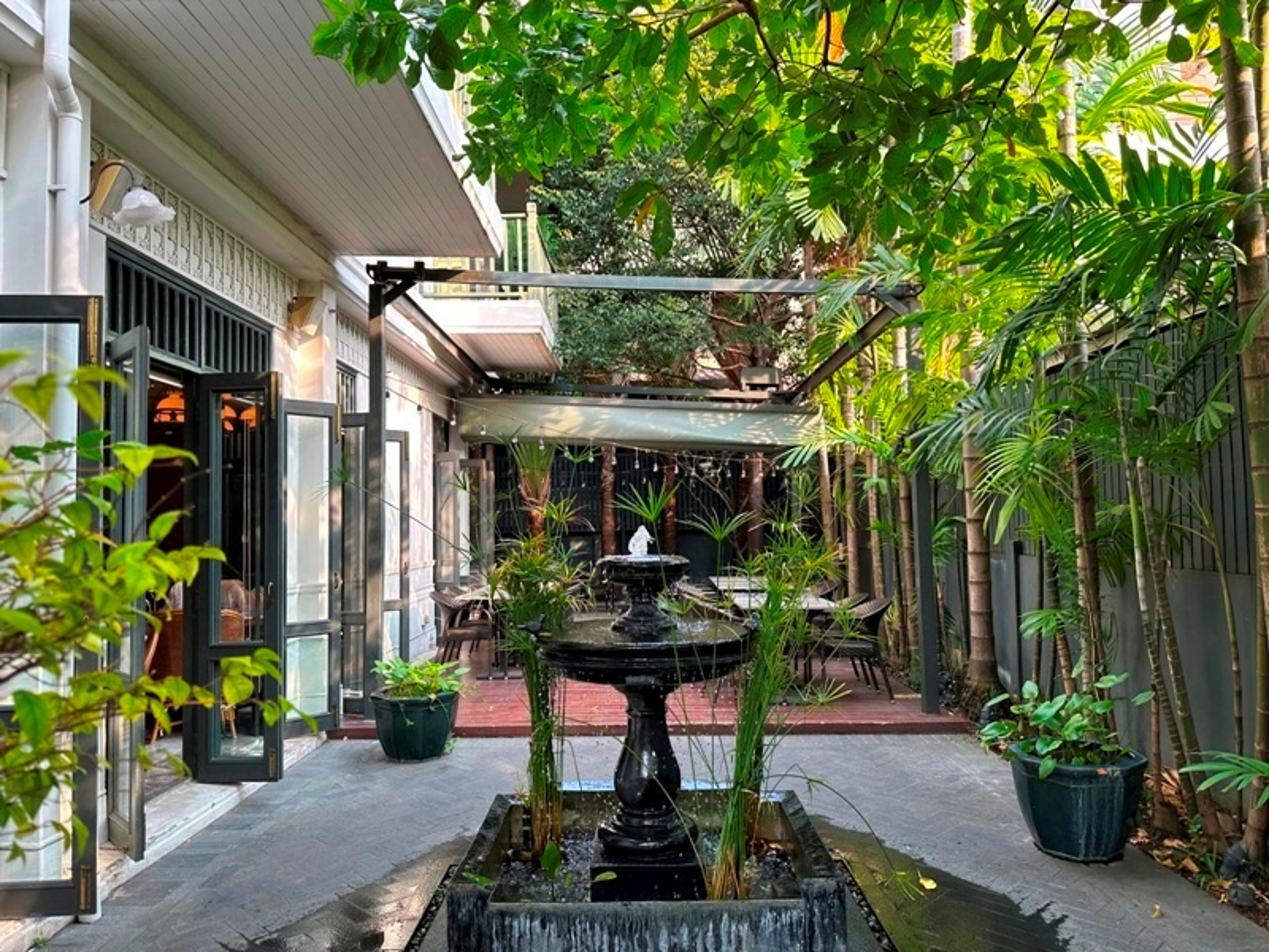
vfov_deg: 56.8
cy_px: 476
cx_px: 634
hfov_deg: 71.6
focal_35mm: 24
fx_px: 880
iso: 100
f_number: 1.78
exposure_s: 1/163
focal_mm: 6.86
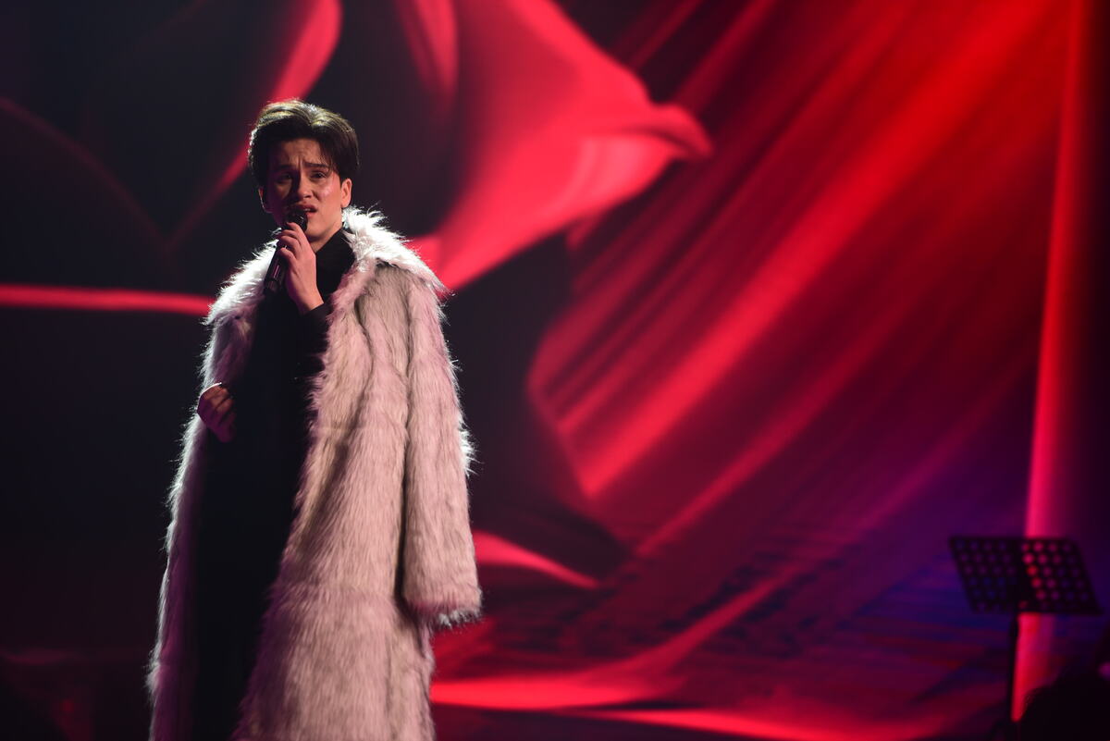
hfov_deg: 10.3
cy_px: 370
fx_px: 6169
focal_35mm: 200
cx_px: 555
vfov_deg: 6.9
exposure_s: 1/250
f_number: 2.8
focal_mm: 200
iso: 640
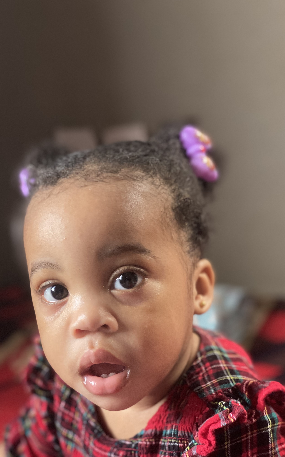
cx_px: 125
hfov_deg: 23.1
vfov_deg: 36.3
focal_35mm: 56
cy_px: 225
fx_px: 696
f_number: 2
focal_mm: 6
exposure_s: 1/33
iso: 200
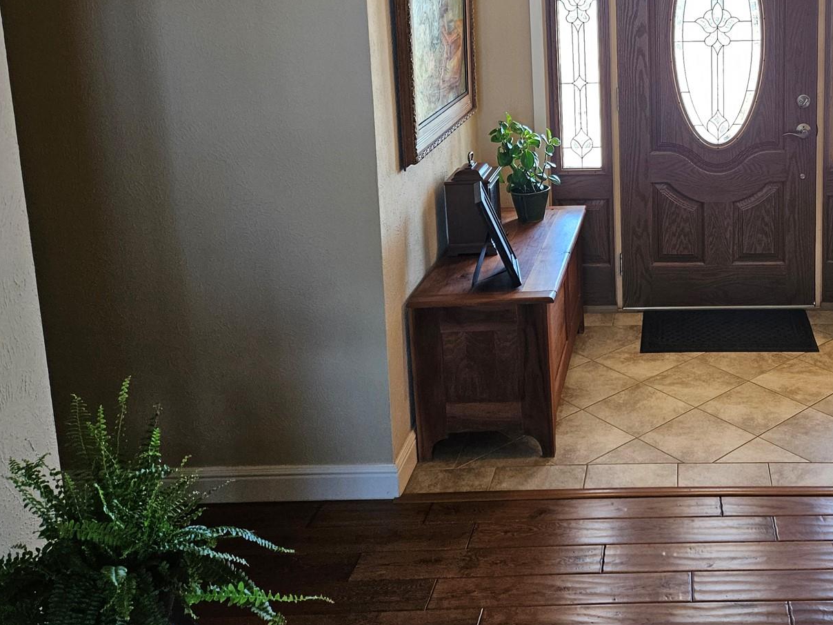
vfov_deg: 35.6
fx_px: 938
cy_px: 126
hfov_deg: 45.0
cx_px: 688
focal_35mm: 39
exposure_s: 1/120
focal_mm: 5.4
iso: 200
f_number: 1.8
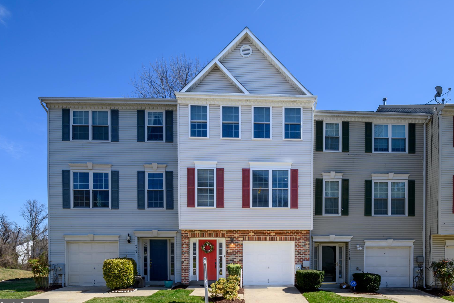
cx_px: 236
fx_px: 252
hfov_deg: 83.9
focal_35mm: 20
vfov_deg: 61.9
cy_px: 157
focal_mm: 19
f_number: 16
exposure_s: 1/250
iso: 250
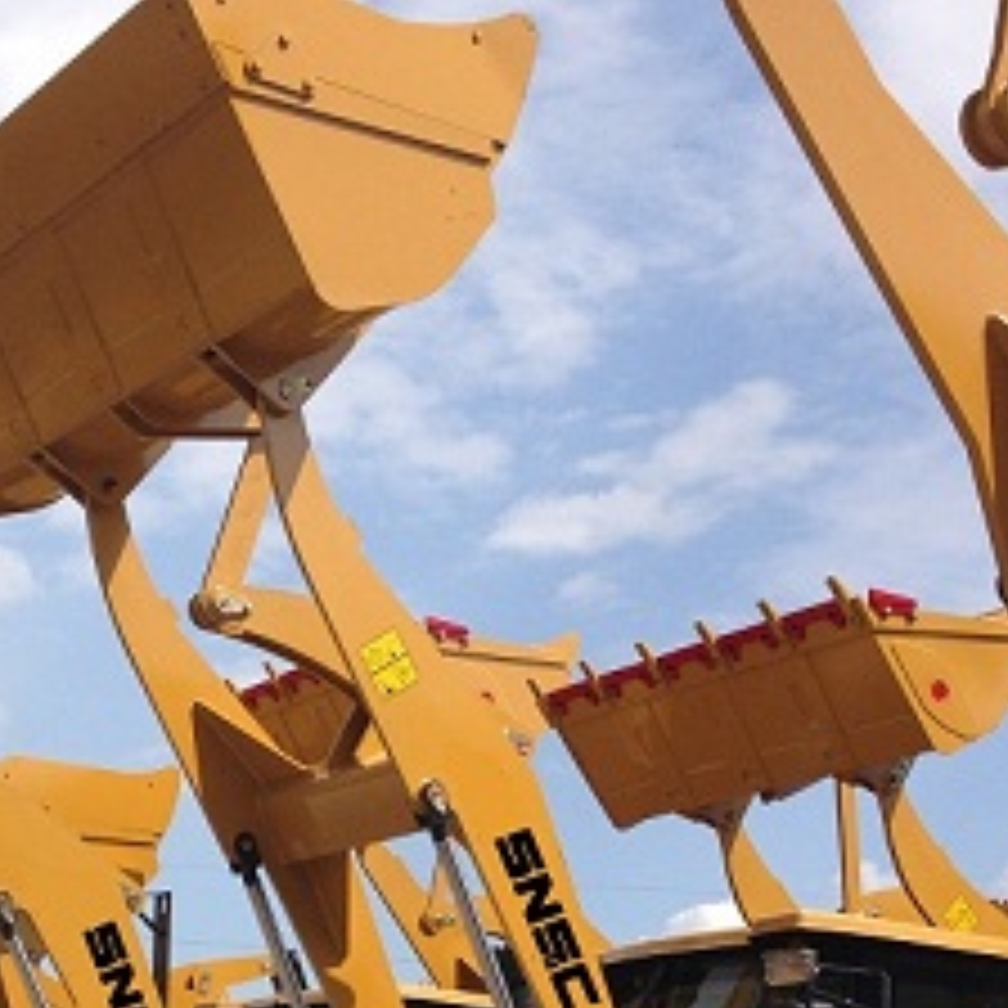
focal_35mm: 78
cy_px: 1008
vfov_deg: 21.4
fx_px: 2570
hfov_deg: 21.9
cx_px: 194
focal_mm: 4.12
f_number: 2.4
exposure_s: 1/1938
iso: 50
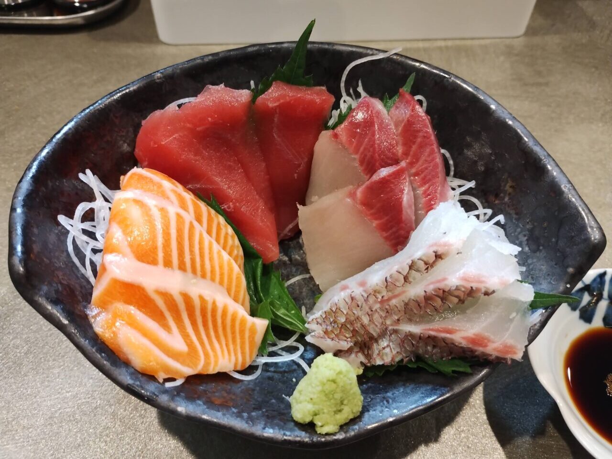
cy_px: 230
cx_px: 306
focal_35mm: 28
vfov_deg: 49.7
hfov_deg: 63.4
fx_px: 495
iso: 1747
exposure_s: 1/25
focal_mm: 4.27
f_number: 1.8
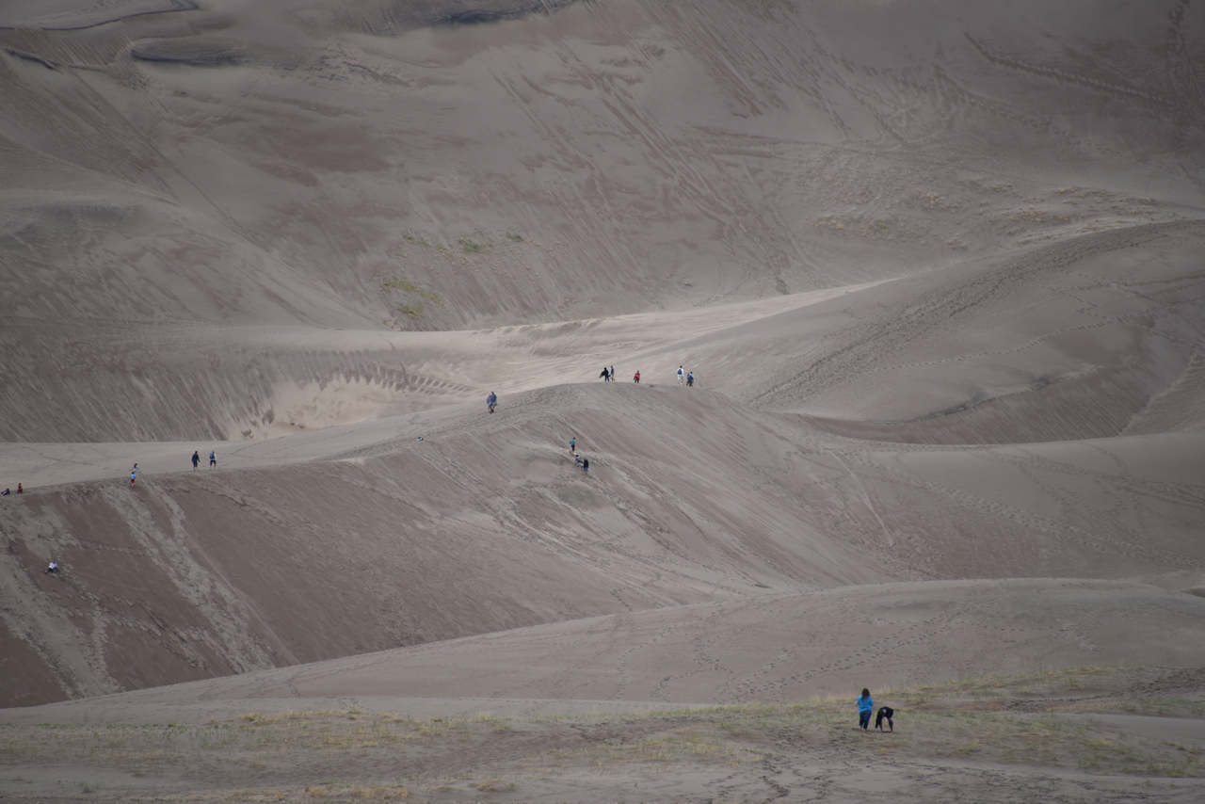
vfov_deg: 4.6
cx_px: 602
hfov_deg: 6.9
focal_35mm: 300
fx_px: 10043
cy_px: 402
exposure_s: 1/640
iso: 110
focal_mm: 300
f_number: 5.6
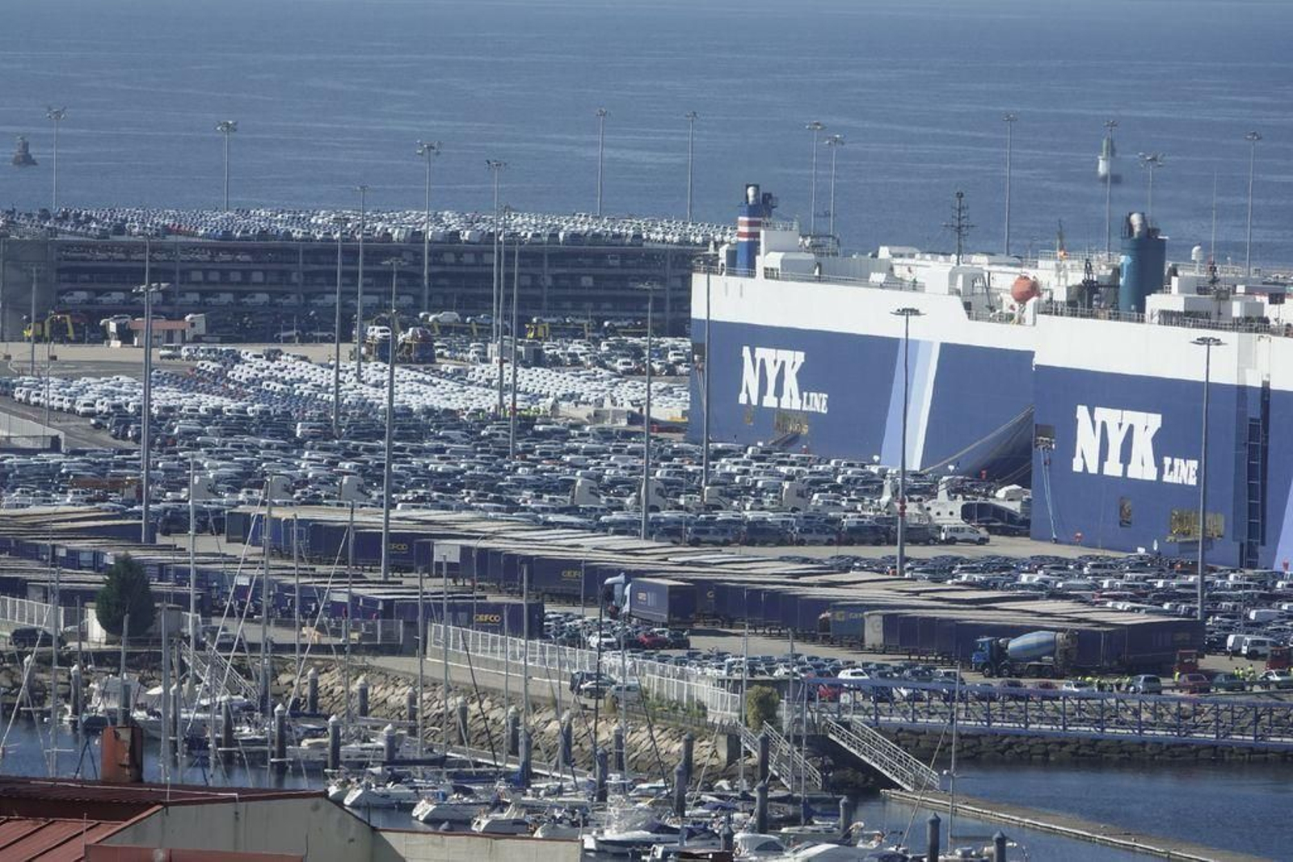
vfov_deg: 2.8
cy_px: 431
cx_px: 646
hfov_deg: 4.1
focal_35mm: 500
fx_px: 17959
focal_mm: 183.43
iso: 100
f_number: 8
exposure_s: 1/200
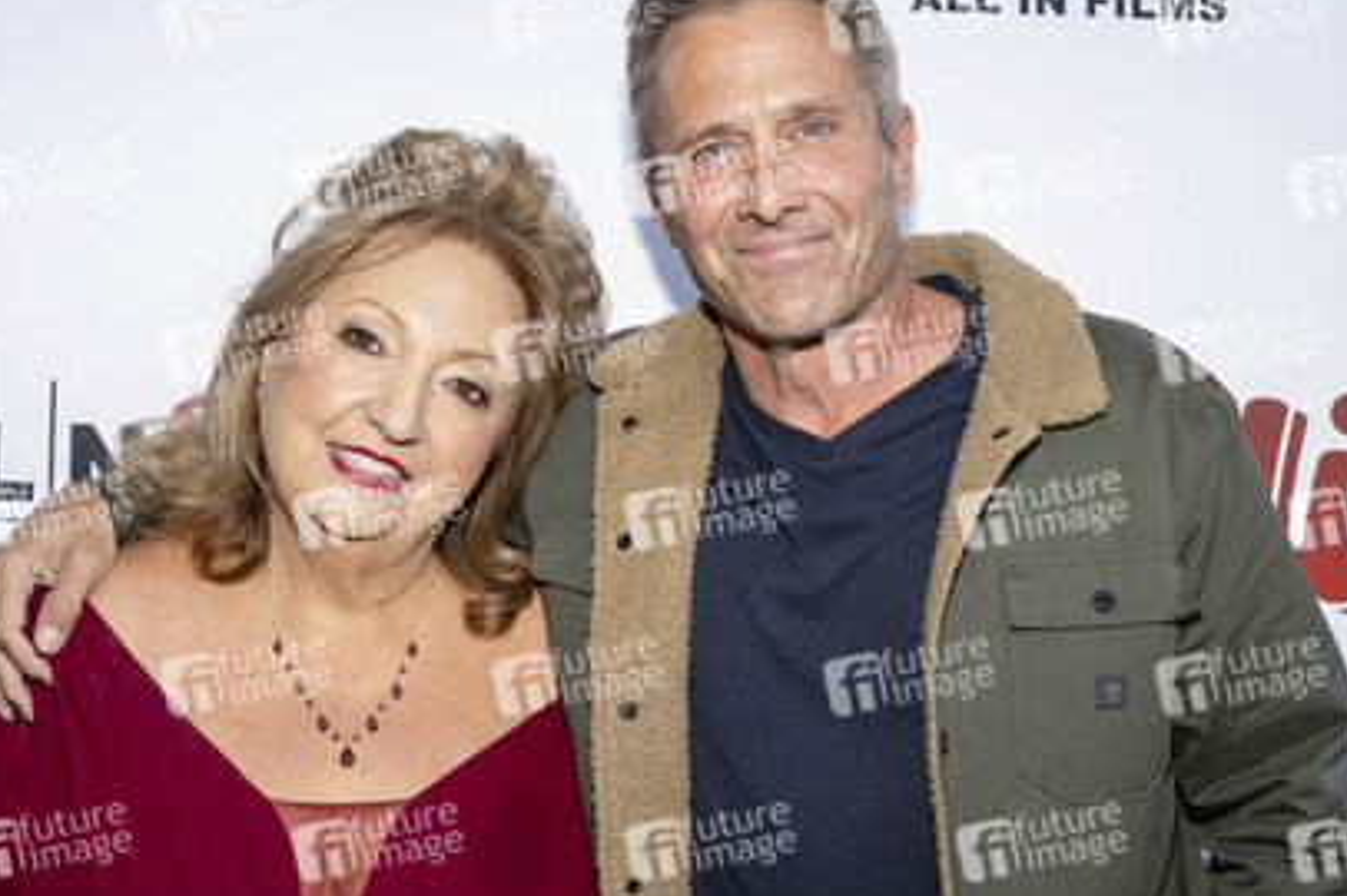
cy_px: 428
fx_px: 1869
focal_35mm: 50
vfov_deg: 26.9
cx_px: 622
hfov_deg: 39.6
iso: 400
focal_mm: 45
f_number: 5.6
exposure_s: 1/200
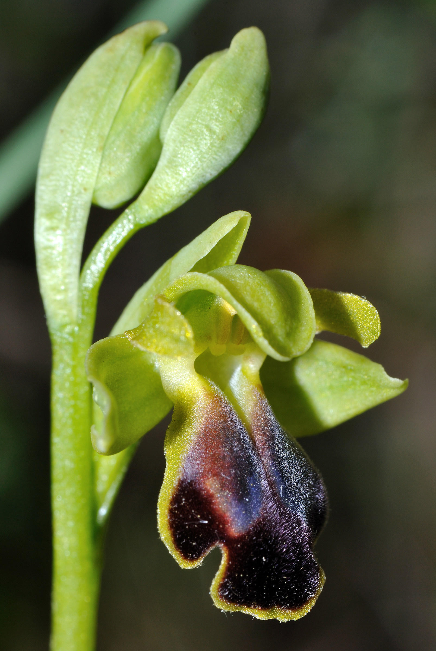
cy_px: 326
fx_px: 2446
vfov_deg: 15.2
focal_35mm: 135
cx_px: 218
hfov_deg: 10.2
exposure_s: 1/160
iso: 100
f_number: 29
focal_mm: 90
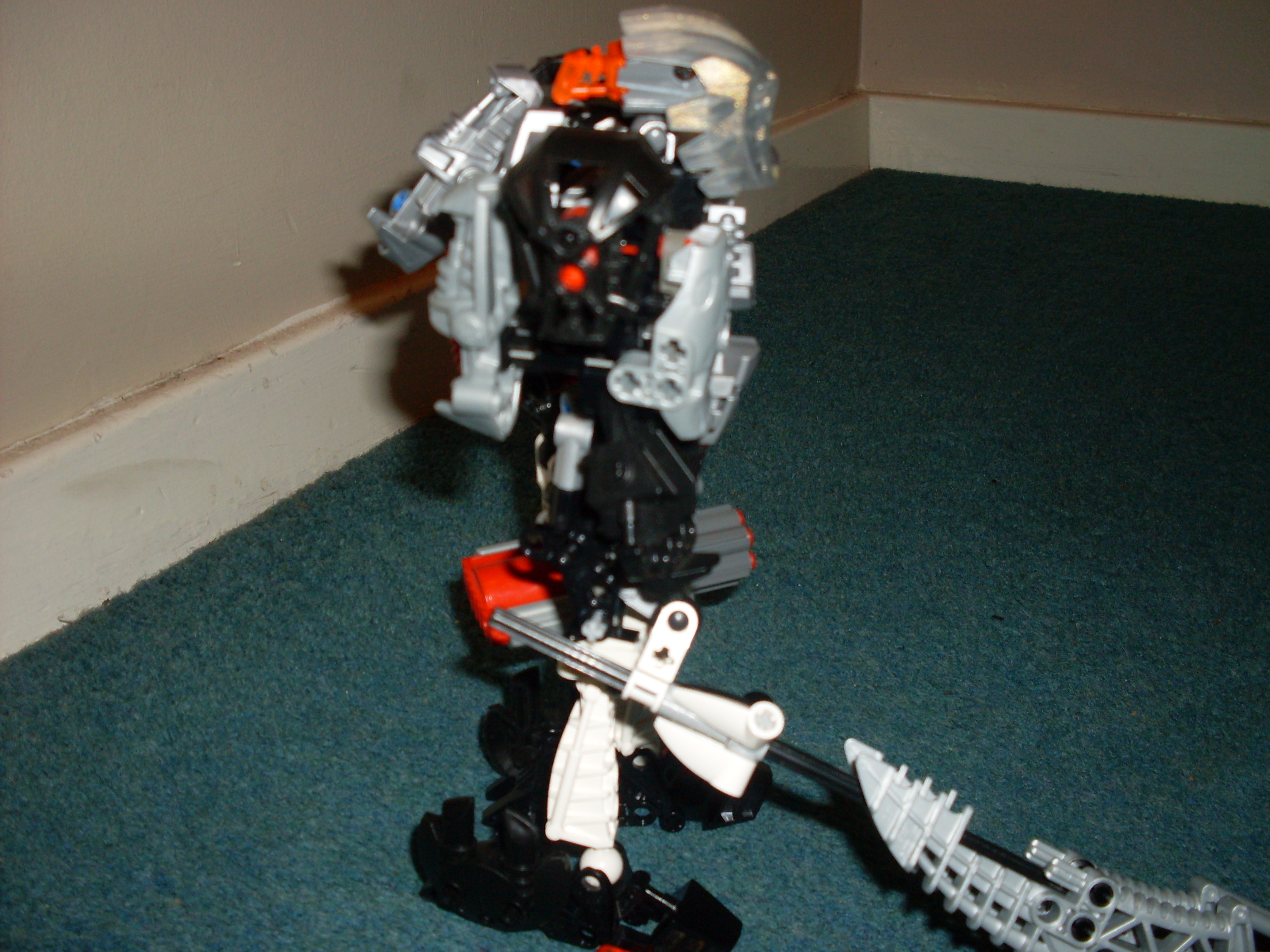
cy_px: 476
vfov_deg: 37.7
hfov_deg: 49.0
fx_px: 1394
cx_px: 635
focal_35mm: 38
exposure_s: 1/45
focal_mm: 6.3
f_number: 2.8
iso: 100
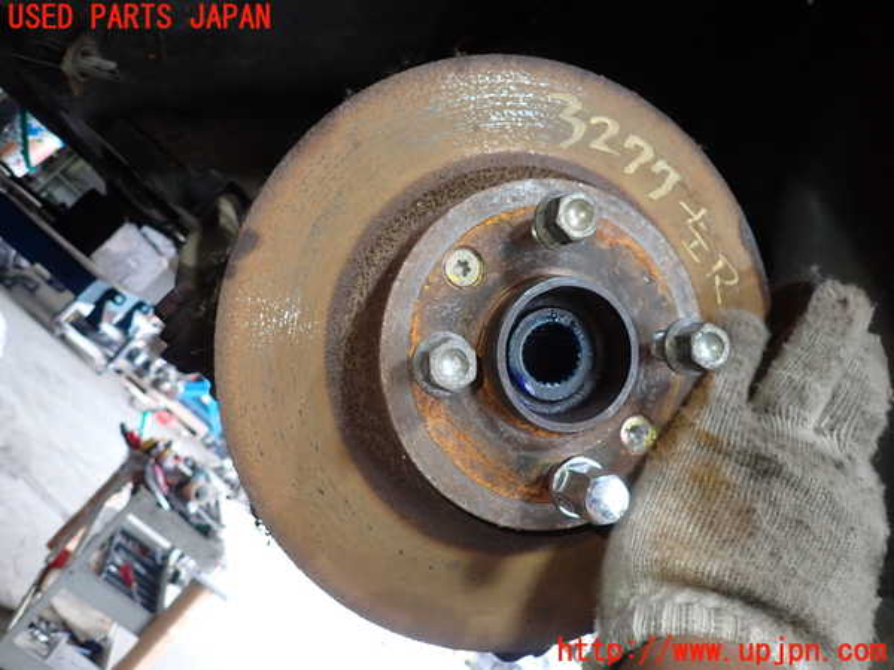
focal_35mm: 25
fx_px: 646
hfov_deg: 69.4
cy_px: 335
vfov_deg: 54.9
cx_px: 447
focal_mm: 4.5
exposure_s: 1/50
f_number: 2
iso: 200
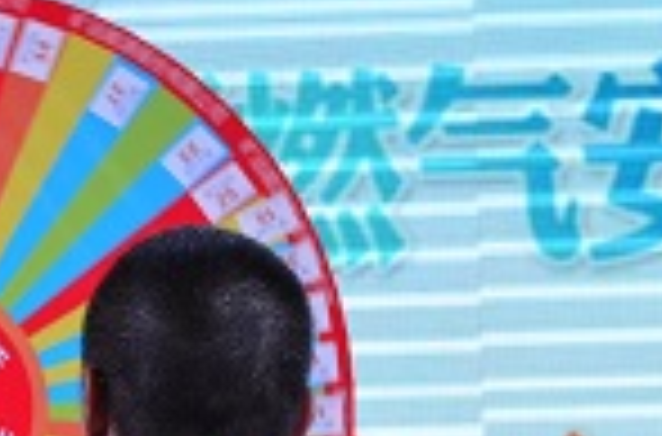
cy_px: 605
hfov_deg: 6.7
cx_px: 50
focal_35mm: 307
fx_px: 5627
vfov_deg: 4.4
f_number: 4
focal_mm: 50
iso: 400
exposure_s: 1/320
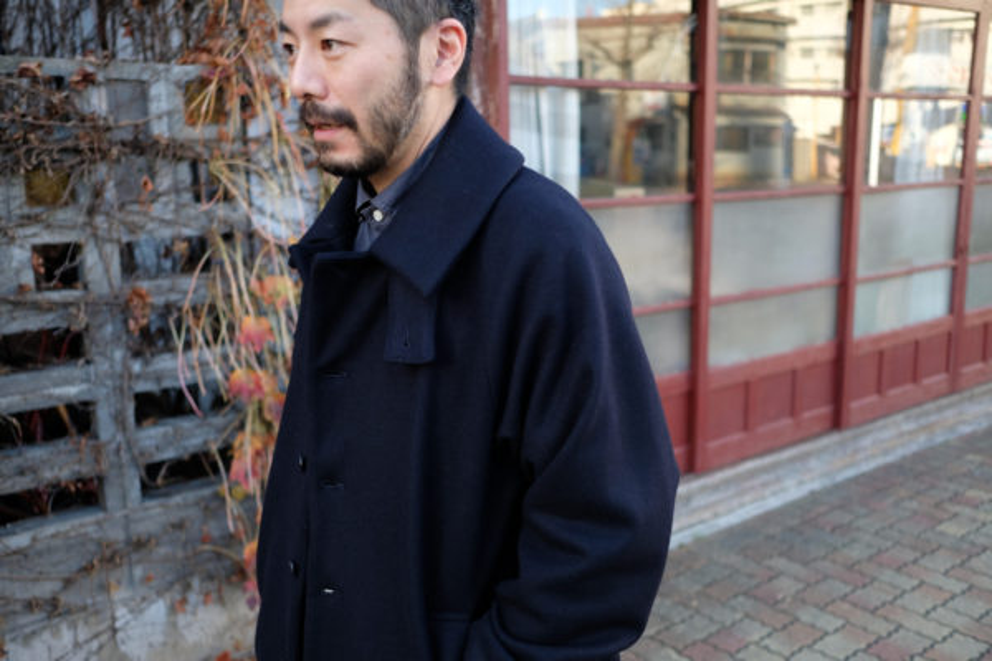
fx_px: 964
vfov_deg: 37.9
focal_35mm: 35
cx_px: 496
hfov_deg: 54.4
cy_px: 330
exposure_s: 1/210
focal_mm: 23
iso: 200
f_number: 2.2
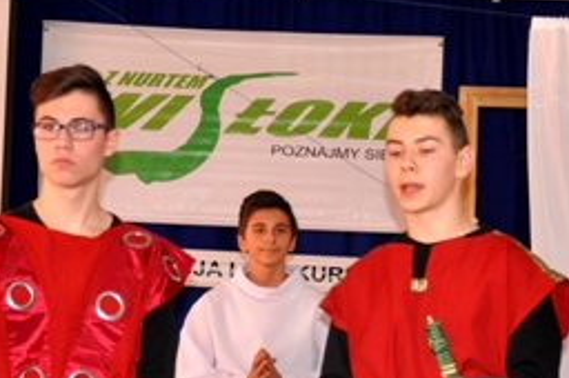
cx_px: 243
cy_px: 263
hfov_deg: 20.8
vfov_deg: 13.9
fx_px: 1547
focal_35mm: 98
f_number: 4
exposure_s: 1/60
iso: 800
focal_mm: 26
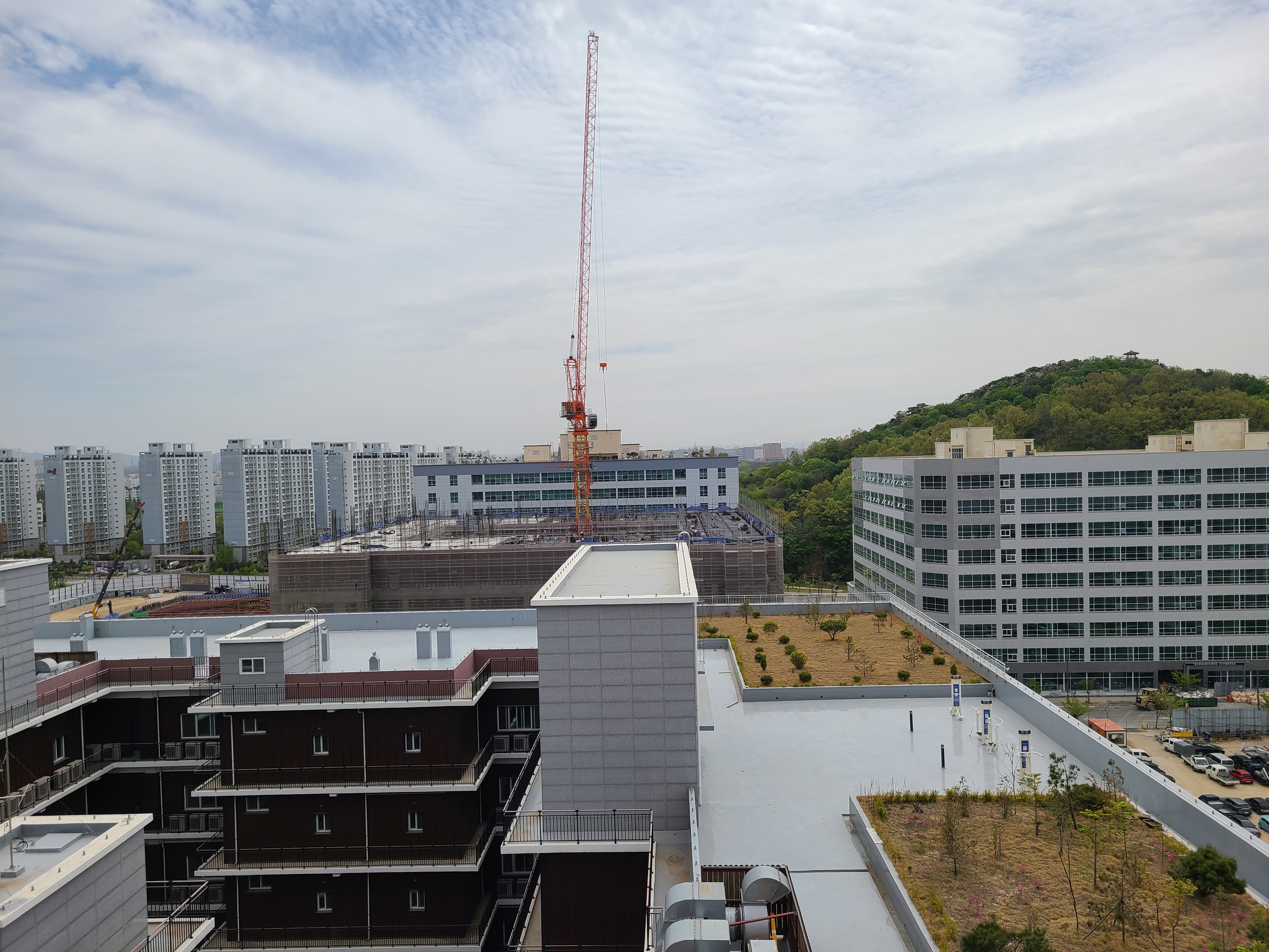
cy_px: 476
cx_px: 634
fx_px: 953
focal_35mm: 26
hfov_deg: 67.3
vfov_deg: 53.1
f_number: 1.8
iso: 40
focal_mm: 5.4
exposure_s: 1/4109
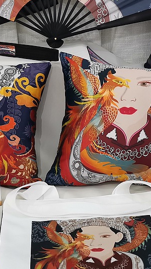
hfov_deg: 17.7
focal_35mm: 68
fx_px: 484
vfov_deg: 31.0
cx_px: 76
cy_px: 129
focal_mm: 4.75
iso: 400
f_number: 1.8
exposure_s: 1/120
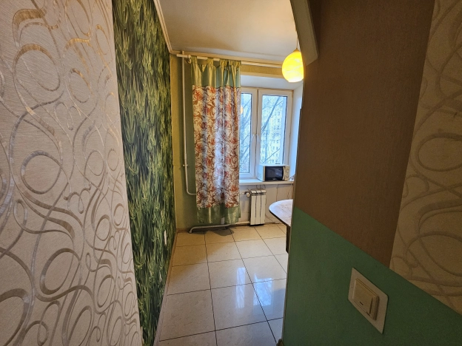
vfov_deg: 89.9
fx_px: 174
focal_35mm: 13
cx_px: 231
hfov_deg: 106.2
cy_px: 173
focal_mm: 2.2
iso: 320
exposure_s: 1/33
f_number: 2.2
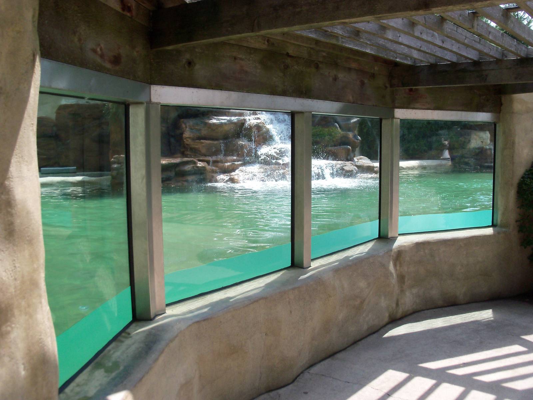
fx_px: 539
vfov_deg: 40.7
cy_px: 200
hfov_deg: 52.6
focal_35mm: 35
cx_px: 266
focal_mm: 6.3
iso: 80
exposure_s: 1/500
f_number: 3
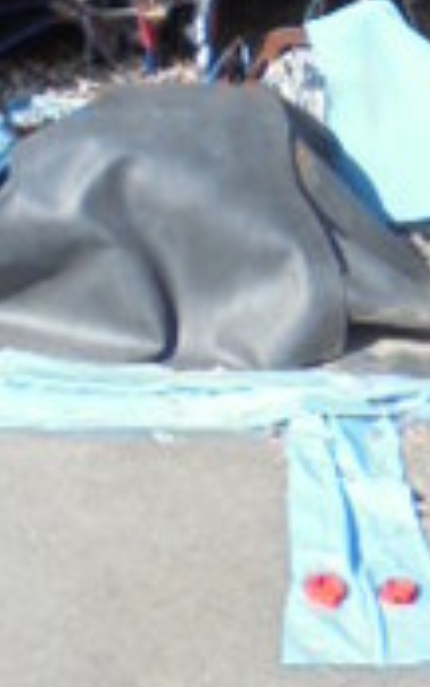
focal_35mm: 92
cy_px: -284
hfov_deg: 14.2
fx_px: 1722
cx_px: 322
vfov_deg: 20.0
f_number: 3.5
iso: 100
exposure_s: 1/500
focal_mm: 4.6
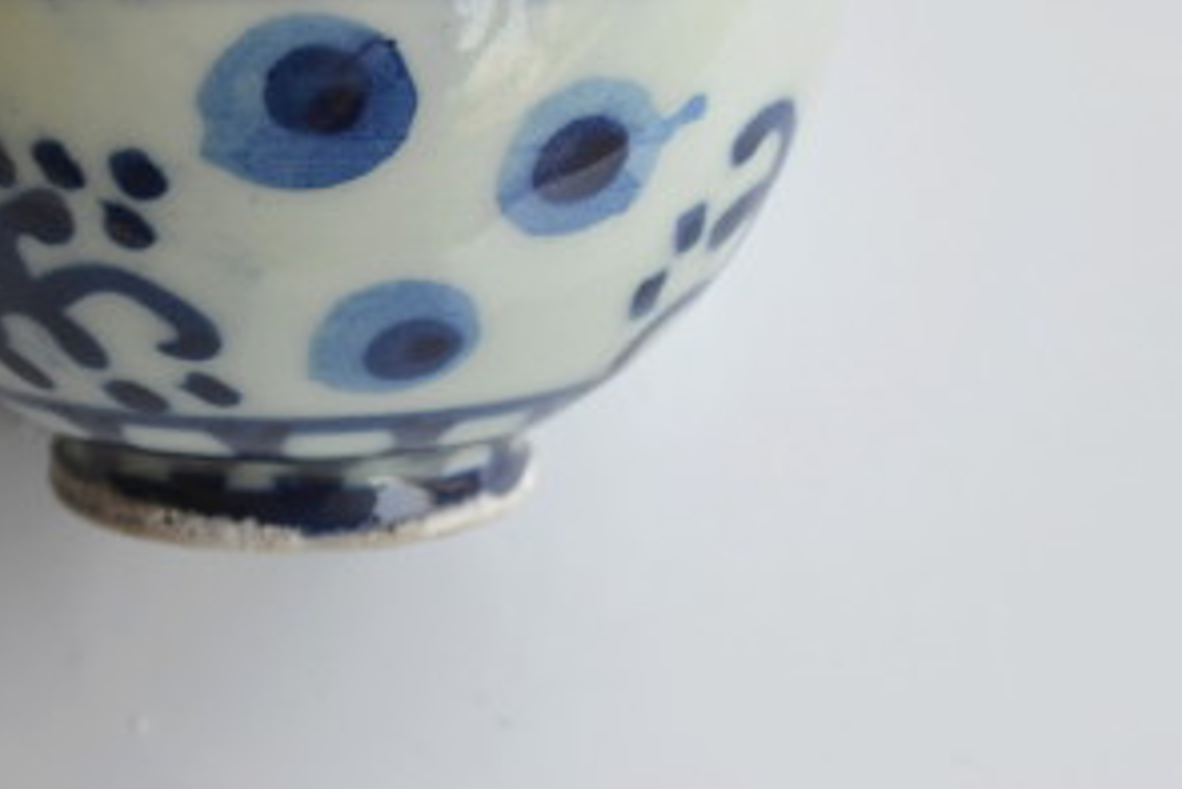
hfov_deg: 19.5
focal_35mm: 104
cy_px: 272
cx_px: 309
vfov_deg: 13.2
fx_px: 3416
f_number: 5.6
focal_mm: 32
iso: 160
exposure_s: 1/125
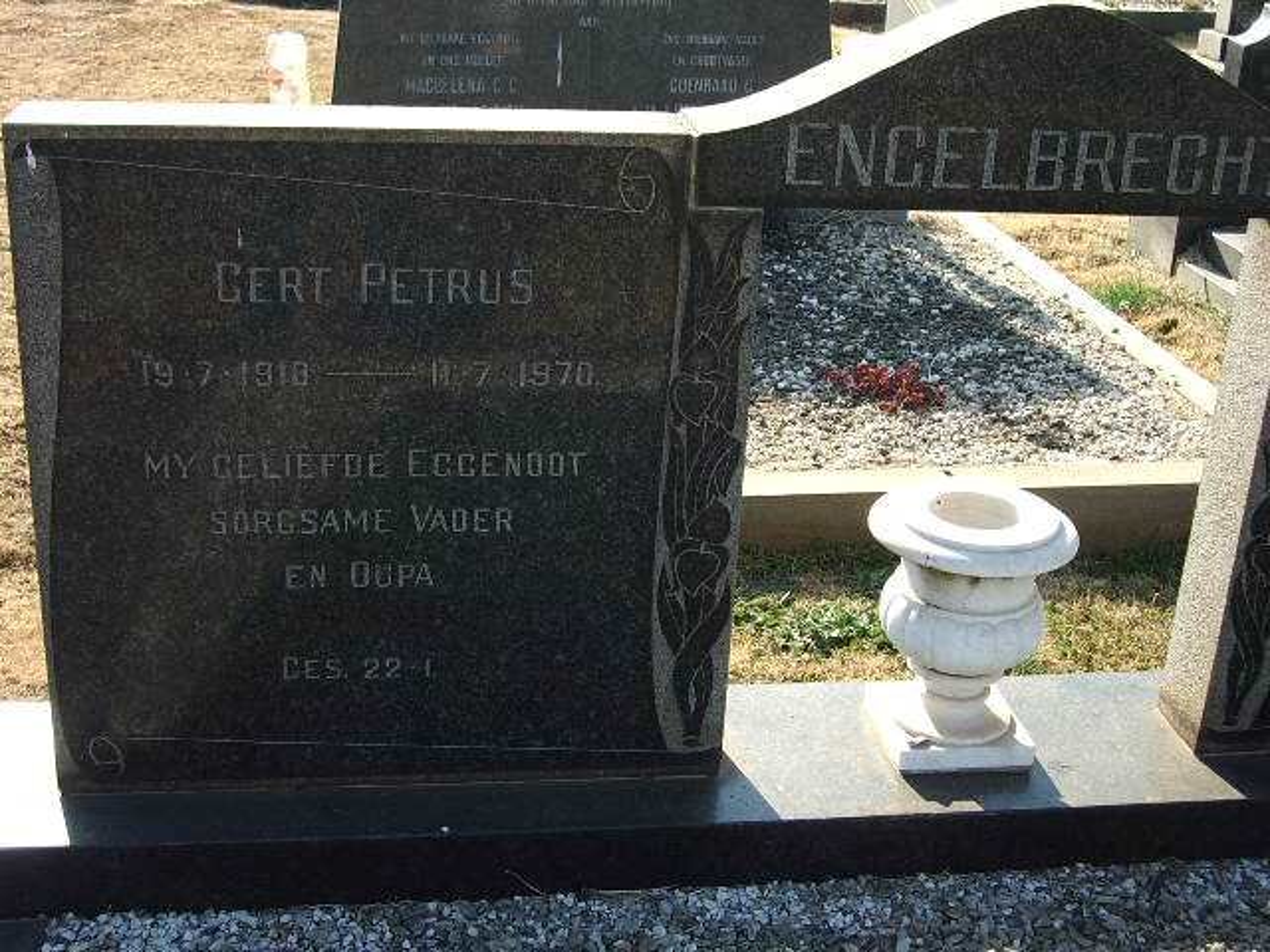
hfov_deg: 38.9
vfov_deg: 29.7
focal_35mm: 49
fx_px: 1798
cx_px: 635
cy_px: 476
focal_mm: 8.2
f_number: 3.1
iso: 50
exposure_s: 1/160
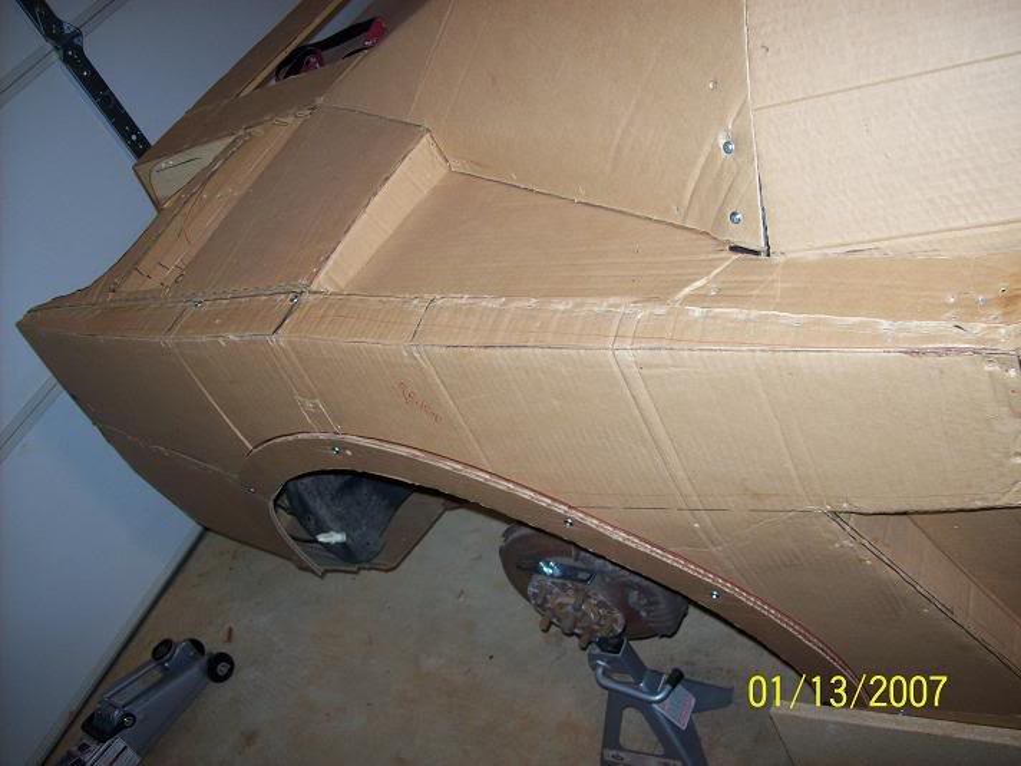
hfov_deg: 51.4
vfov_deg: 39.7
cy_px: 383
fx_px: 1062
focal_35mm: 36
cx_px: 510
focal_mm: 6
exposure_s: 1/64
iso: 80
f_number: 2.7
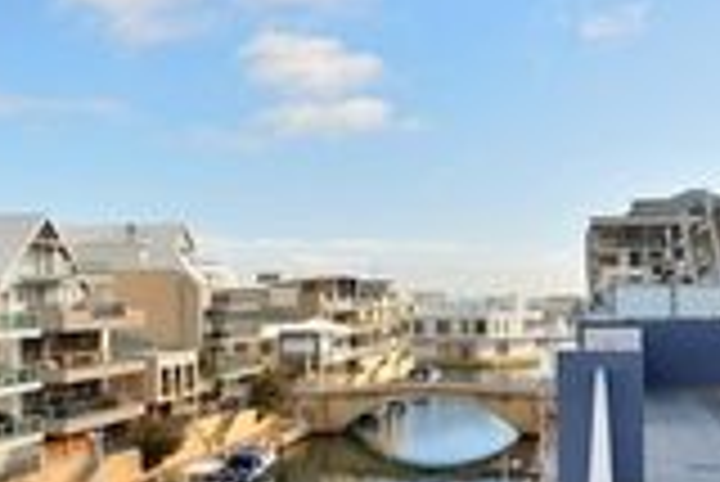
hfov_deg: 47.1
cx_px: 432
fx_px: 821
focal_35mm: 41
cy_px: 295
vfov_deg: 32.6
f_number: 8
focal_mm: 14
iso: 100
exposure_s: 1/250
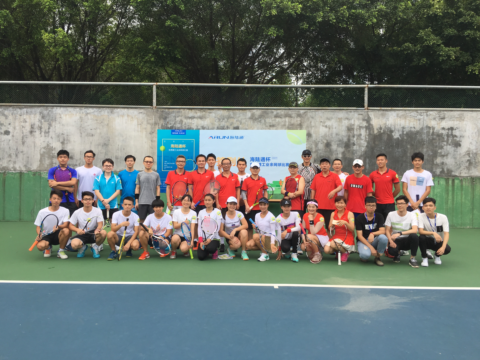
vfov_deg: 48.2
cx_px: 240
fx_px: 402
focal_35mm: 29
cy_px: 180
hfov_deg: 61.7
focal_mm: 4.15
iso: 25
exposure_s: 1/427
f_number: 2.2
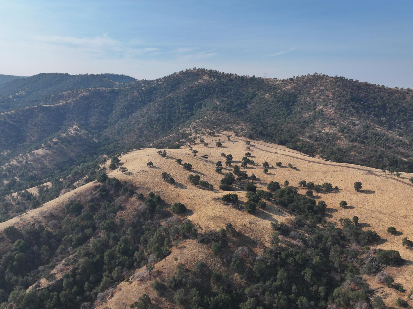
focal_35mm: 24
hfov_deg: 71.6
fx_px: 286
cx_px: 206
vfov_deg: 56.8
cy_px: 154
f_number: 2.8
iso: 110
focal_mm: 12.29
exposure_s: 1/2500
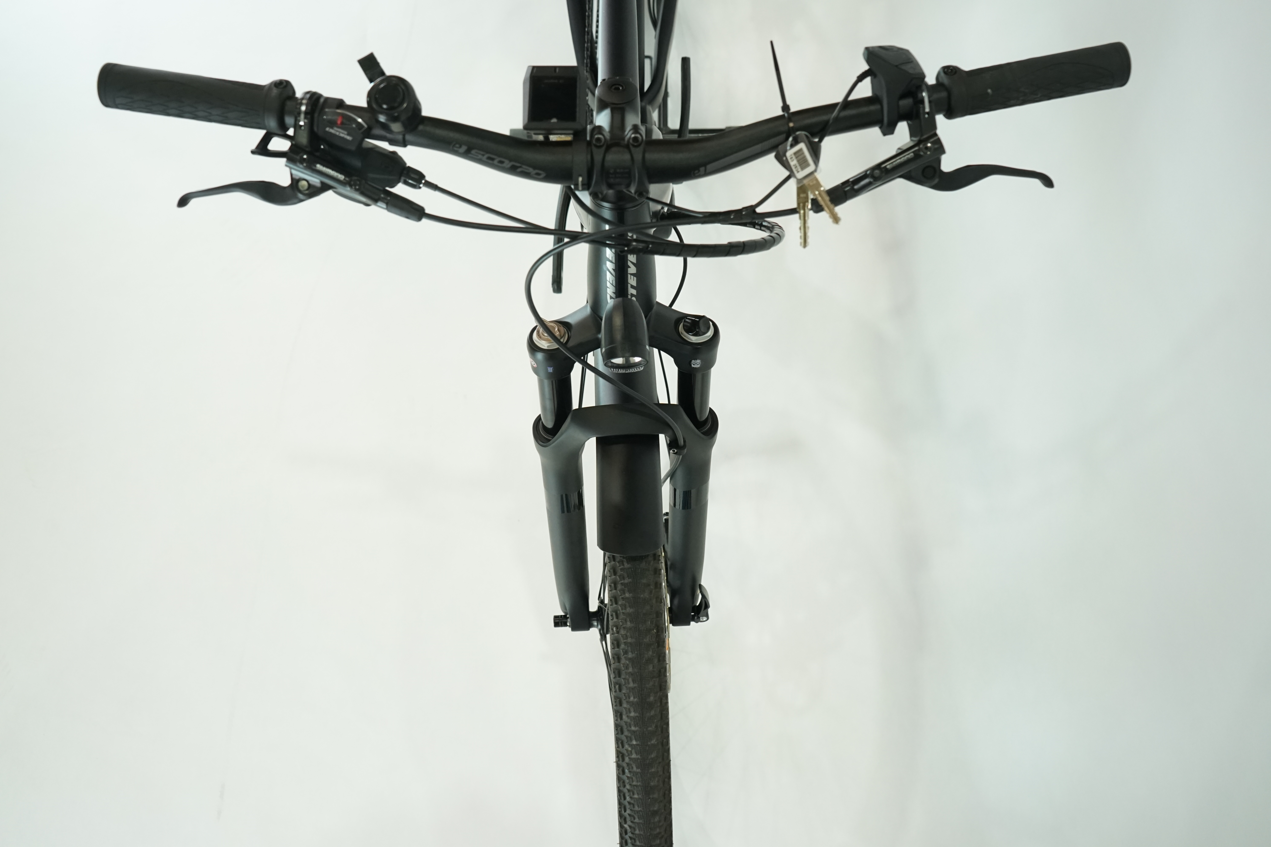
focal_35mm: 33
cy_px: 424
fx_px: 1165
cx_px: 636
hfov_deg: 57.2
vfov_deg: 40.0
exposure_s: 1/200
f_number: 5.6
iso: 1600
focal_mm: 33
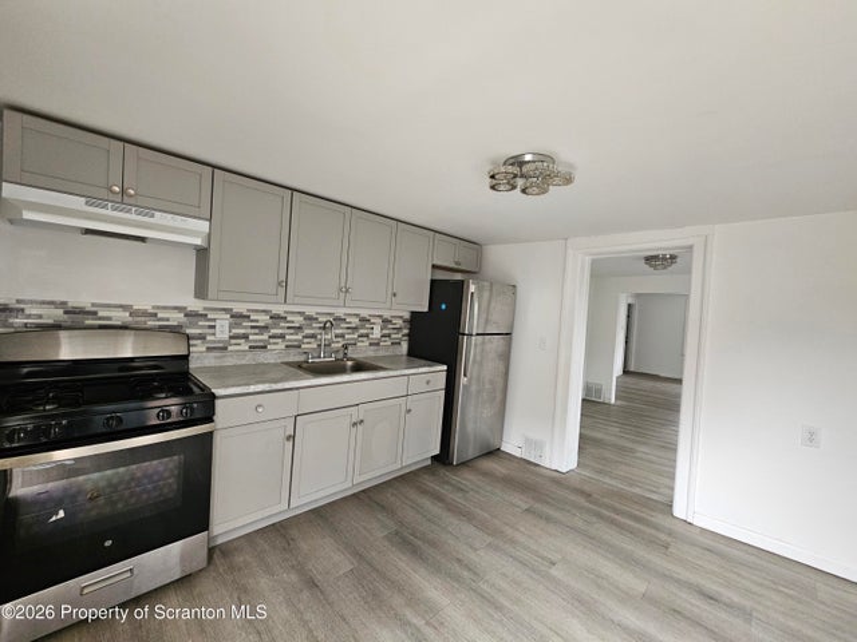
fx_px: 322
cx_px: 428
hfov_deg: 106.2
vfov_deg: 89.9
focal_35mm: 13
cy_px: 321
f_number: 2.2
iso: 320
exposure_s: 1/40
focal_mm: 2.2
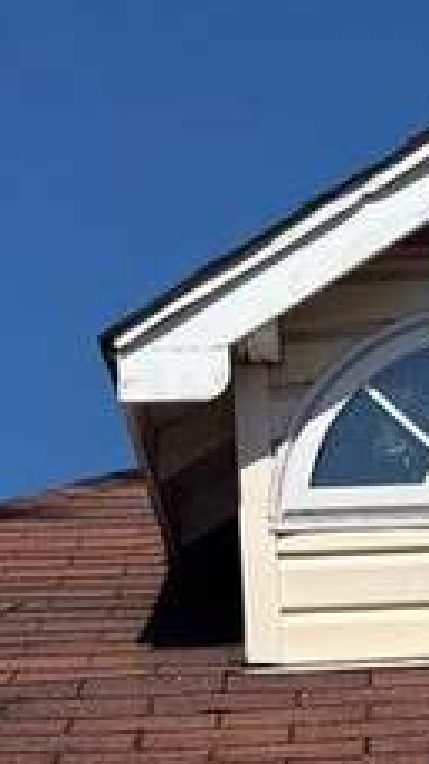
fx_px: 2977
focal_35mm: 147
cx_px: 476
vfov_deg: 13.6
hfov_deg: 8.2
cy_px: 1220
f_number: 1.78
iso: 80
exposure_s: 1/7353
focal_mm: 6.76
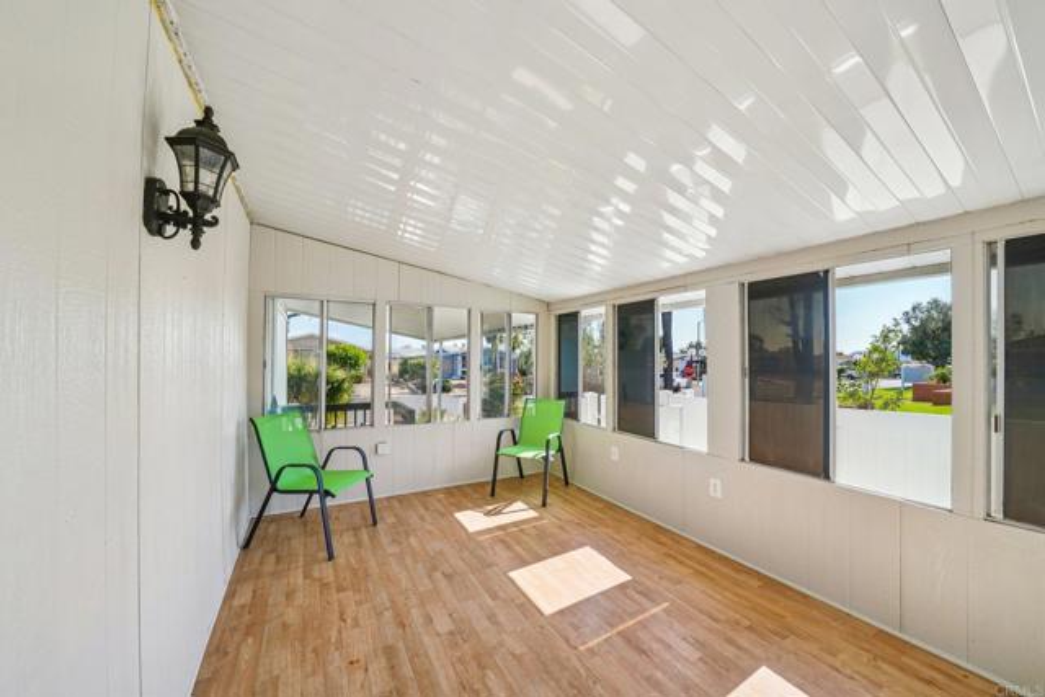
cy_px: 348
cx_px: 522
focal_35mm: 13
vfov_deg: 85.5
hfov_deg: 108.3
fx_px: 377
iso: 100
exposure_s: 1/50
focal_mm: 13
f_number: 9
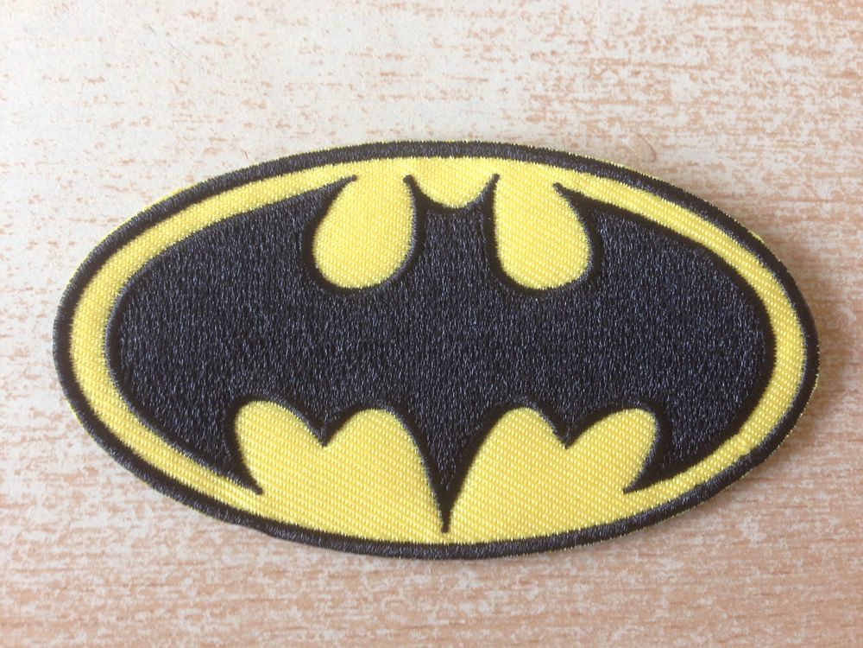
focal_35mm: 33
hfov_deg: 55.4
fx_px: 823
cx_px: 432
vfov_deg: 42.9
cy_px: 324
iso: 80
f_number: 2.4
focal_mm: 4.12
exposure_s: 1/20
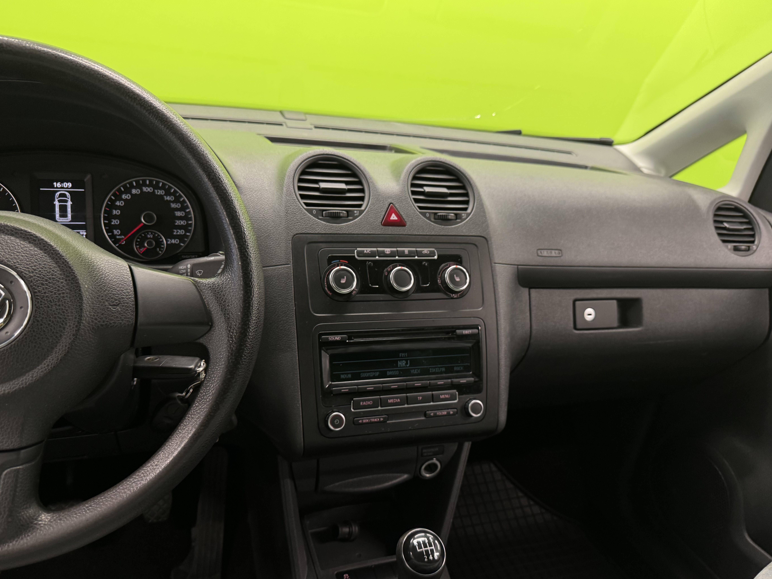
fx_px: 558
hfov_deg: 69.4
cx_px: 378
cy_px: 295
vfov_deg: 54.9
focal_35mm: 25
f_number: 1.78
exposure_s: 1/50
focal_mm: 6.76
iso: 160
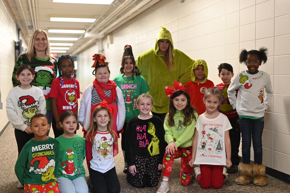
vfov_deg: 26.9
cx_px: 145
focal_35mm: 50
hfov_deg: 39.6
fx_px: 402
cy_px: 96
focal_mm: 50
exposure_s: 1/125
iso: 2800
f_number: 2.8
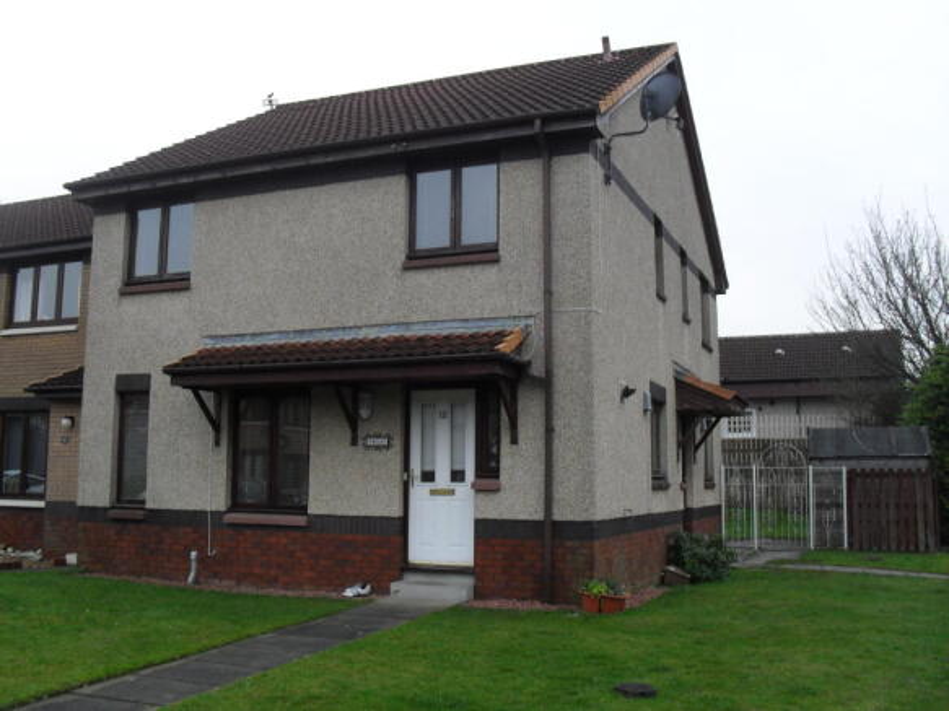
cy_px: 356
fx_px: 959
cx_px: 474
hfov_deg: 52.6
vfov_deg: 40.7
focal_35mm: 35
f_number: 3.2
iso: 100
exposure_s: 1/45
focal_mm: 6.3
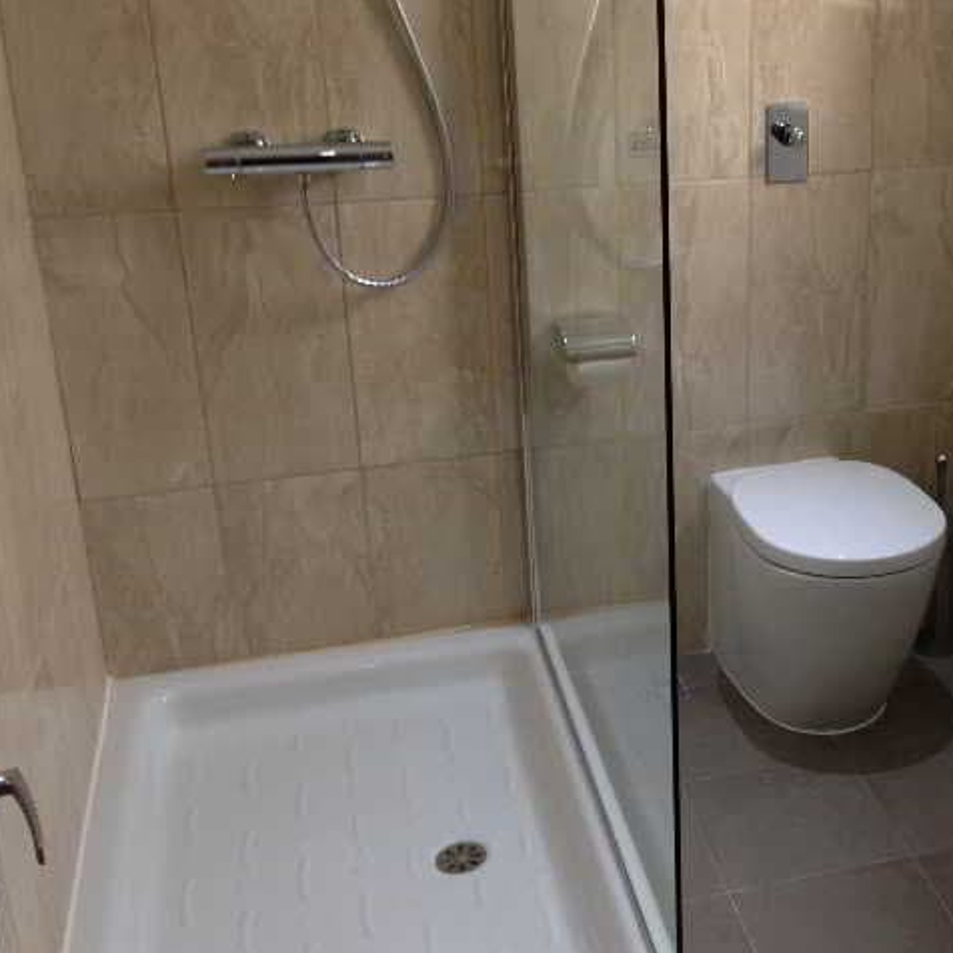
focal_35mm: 49
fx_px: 1526
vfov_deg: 34.6
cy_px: 422
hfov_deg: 33.6
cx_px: 775
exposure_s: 1/20
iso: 64
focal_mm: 4.13
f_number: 2.4
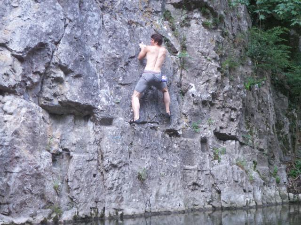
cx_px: 150
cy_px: 112
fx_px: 965
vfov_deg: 13.3
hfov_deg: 17.7
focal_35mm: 111
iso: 160
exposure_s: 1/15
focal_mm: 23.1
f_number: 3.8
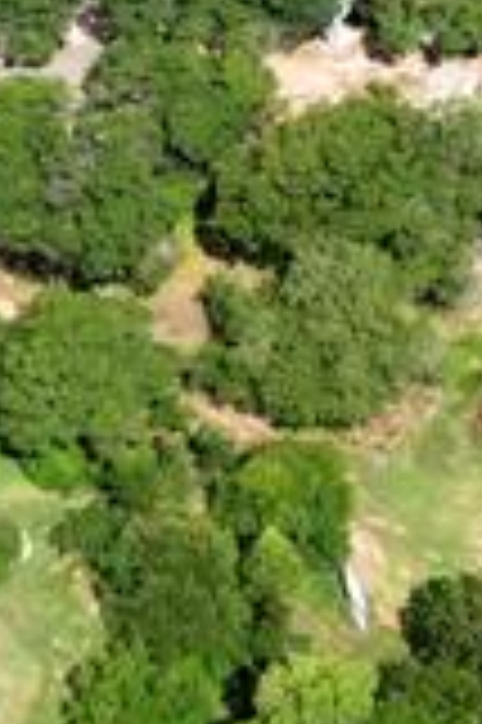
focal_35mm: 159
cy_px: 54
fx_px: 3200
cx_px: 874
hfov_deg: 8.3
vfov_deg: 12.8
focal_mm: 6.72
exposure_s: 1/2000
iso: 110
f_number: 1.7
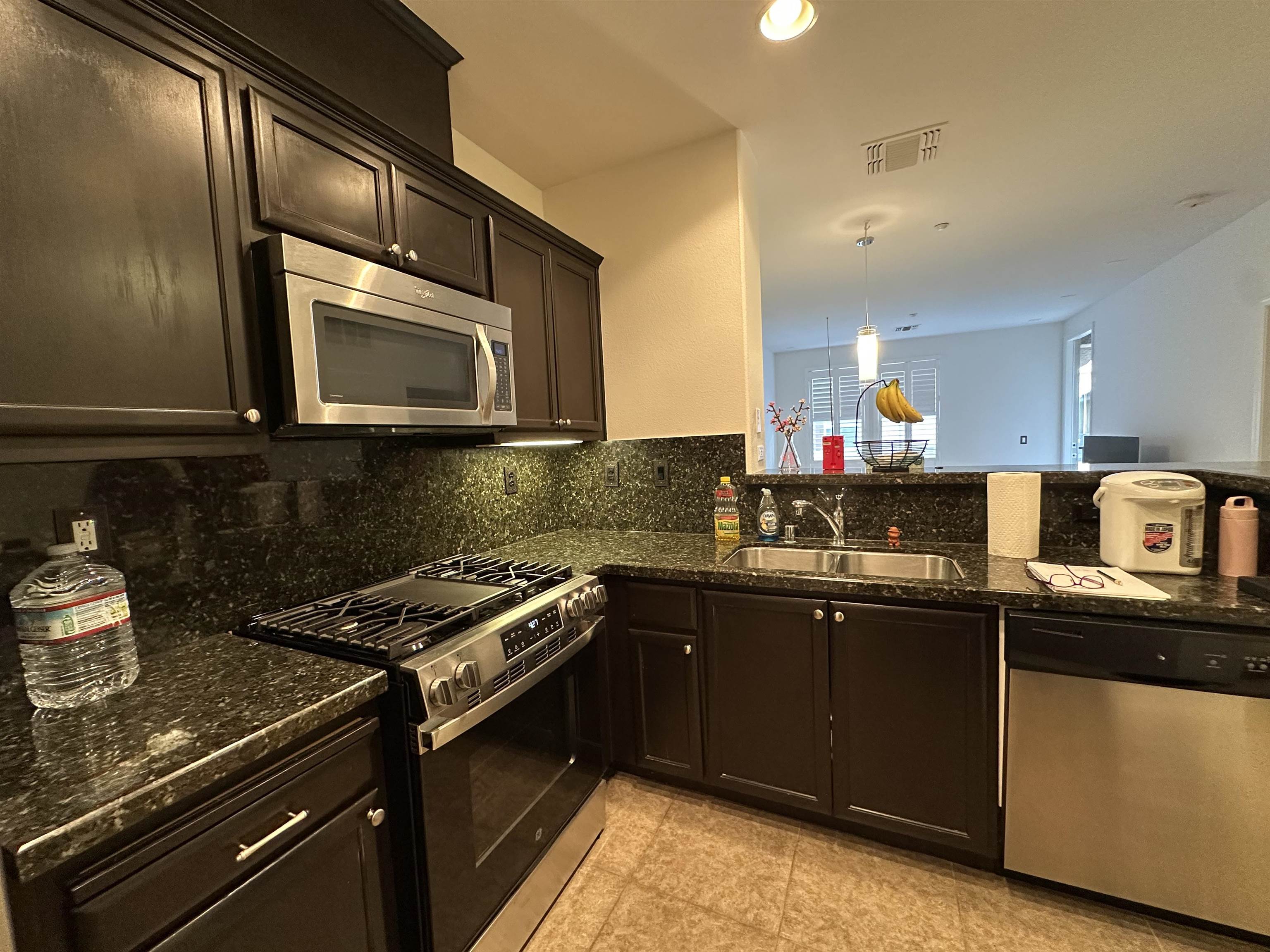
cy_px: 476
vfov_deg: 85.7
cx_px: 635
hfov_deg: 102.1
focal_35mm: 14
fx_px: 514
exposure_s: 1/60
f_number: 2.2
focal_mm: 2.22
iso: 500
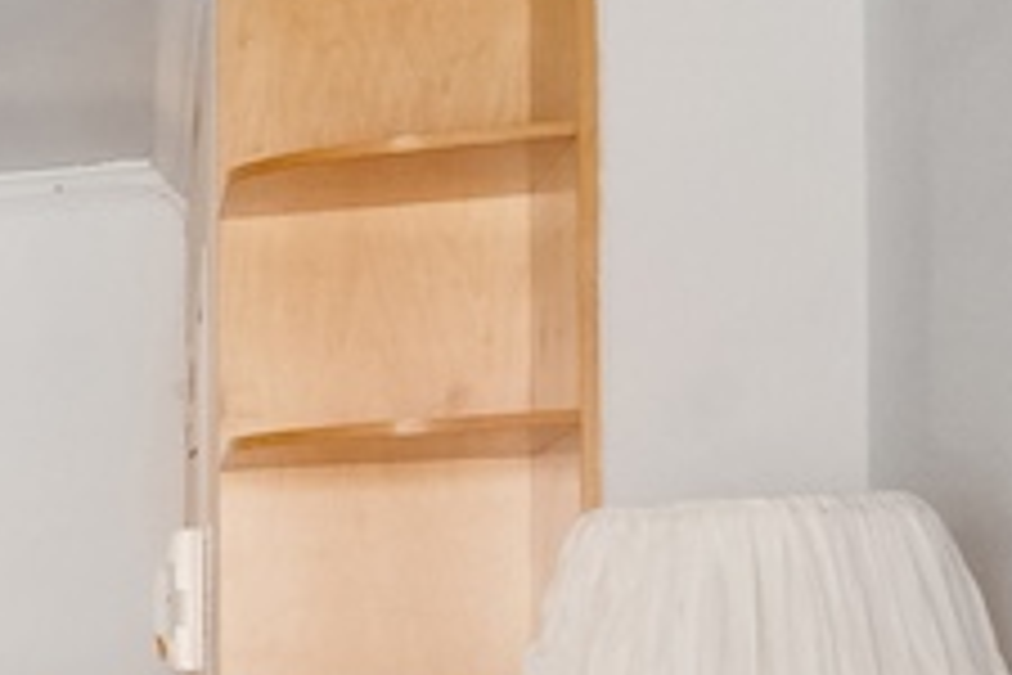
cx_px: -2609
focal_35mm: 116
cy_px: 765
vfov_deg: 11.6
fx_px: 3261
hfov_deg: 9.3
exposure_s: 1/2
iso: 400
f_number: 11
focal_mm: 14.5
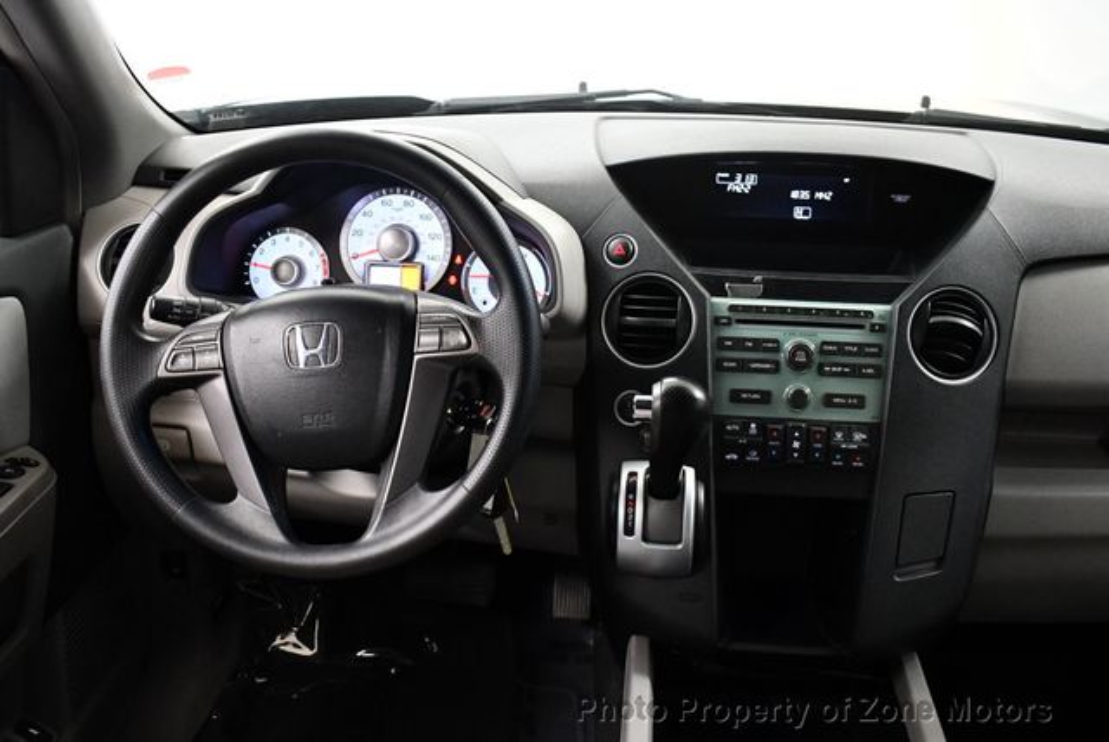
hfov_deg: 53.1
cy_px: 371
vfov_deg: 36.9
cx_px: 554
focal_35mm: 36
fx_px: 1110
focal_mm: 18
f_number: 3.5
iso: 3200
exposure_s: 1/80
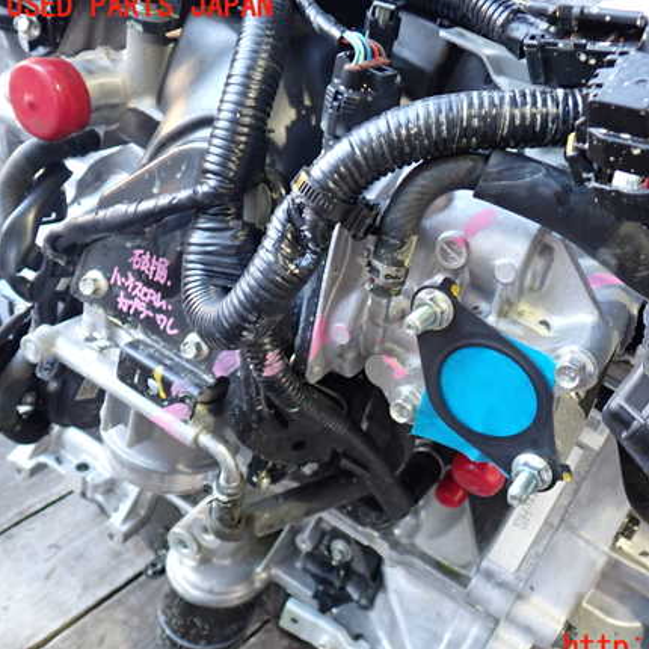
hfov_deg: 44.0
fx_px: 785
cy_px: 328
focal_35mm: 37
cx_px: 451
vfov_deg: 44.9
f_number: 2.3
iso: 250
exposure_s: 1/30
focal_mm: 5.4
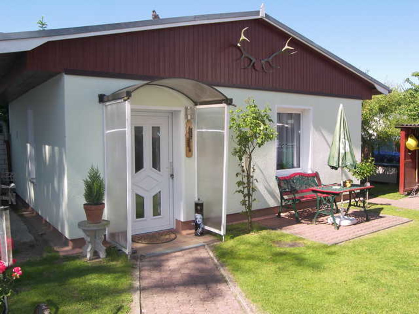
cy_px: 157
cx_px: 210
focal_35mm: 31
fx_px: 375
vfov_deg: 45.4
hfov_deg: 58.4
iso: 50
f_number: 3.2
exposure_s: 1/400
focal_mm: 6.5
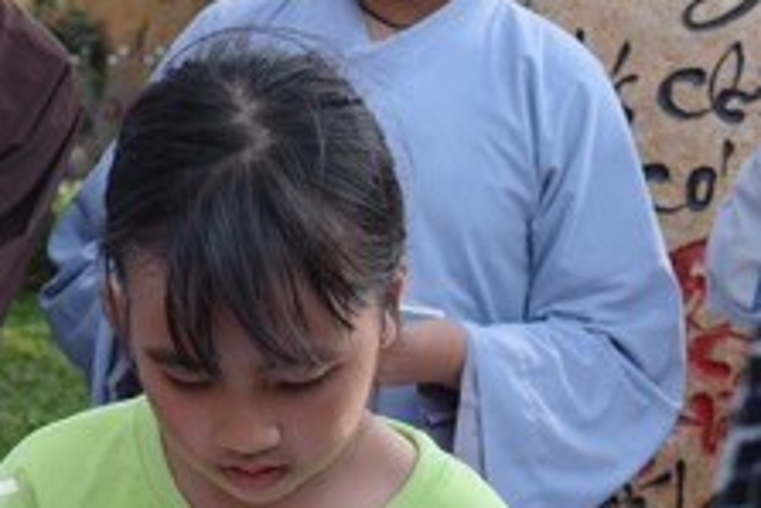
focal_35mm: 128
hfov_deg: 15.8
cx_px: 48
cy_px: 465
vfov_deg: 10.7
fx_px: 2707
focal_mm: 44
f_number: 7.1
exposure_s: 1/160
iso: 100
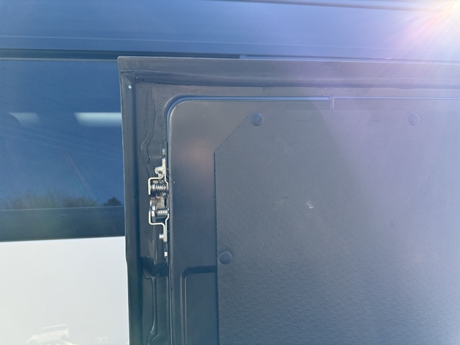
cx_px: 230
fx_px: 319
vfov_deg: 56.8
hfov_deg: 71.6
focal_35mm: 24
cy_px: 172
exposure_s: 1/898
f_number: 1.78
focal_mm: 6.76
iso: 100
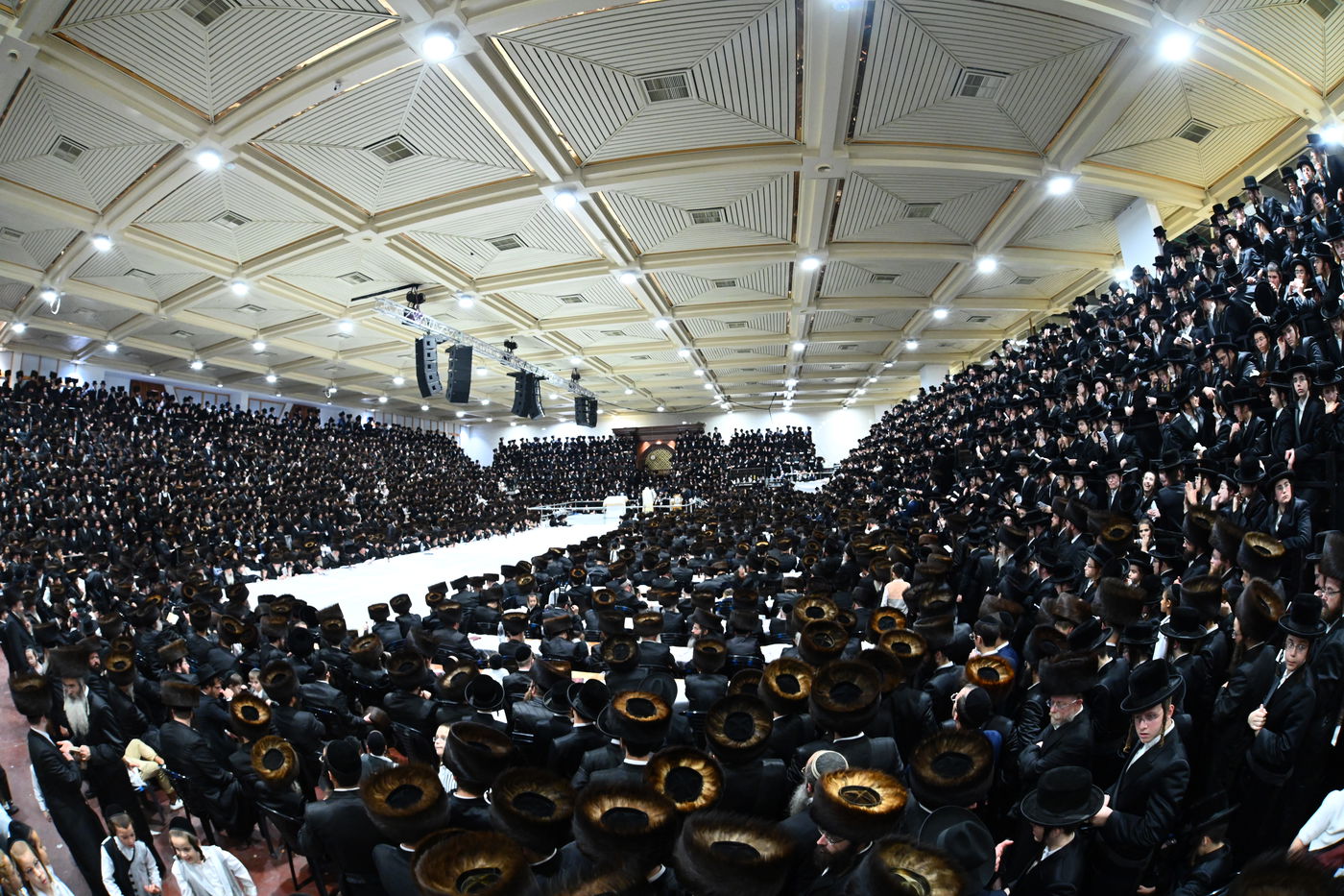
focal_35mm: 15
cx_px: 672
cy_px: 448
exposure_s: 1/100
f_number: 6.3
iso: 3200
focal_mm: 15
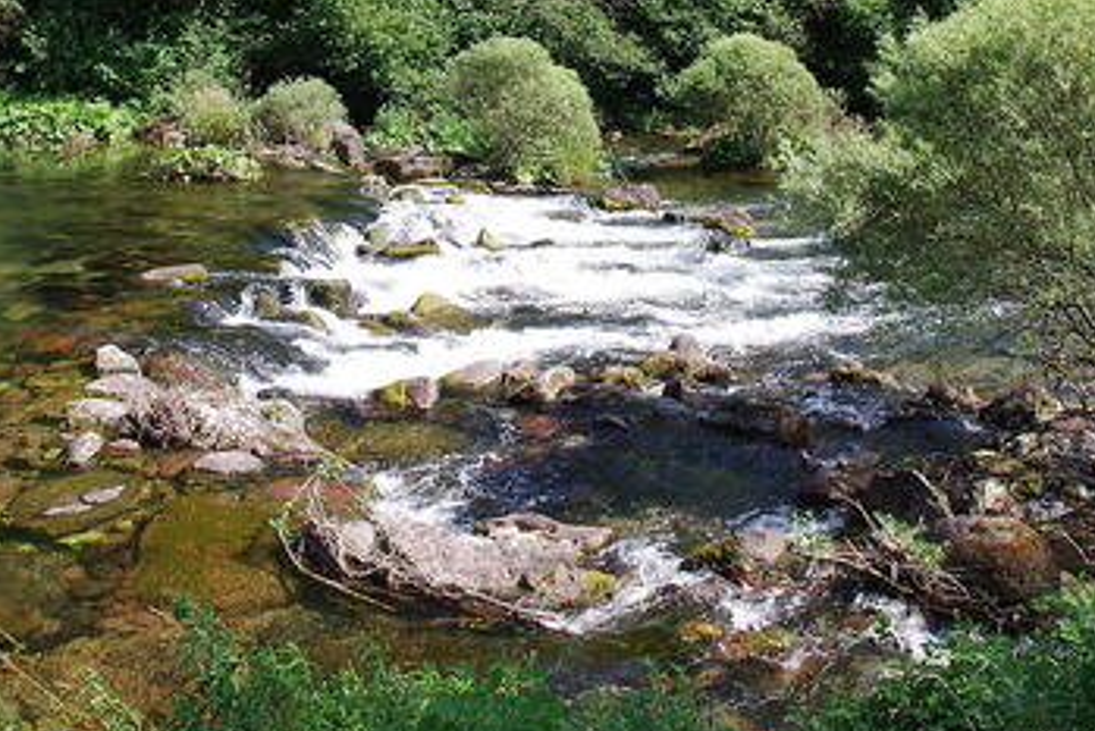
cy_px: 144
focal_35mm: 43
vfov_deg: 30.4
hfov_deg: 45.4
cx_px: 562
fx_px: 1308
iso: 100
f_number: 9
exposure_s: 1/50
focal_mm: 17
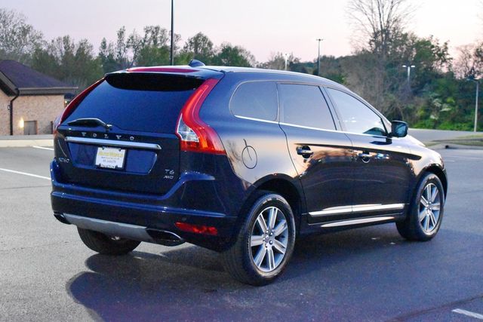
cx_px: 242
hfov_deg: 33.4
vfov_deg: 22.6
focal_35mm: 60
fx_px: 805
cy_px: 161
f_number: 5
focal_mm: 40
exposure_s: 1/80
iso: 12800
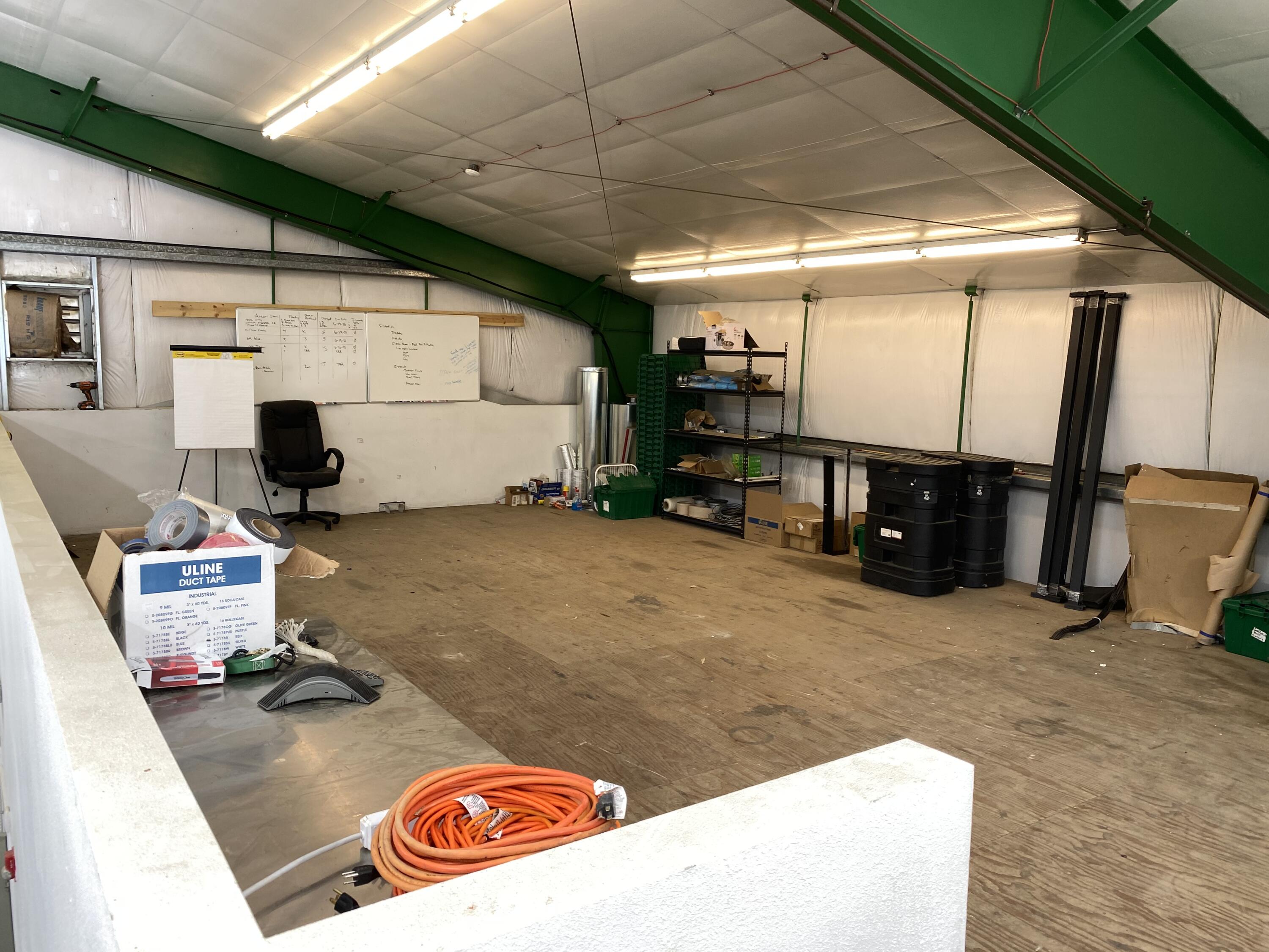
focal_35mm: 26
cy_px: 476
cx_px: 634
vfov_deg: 53.1
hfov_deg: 67.3
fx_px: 953
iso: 64
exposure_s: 1/60
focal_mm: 4.25
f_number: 1.8
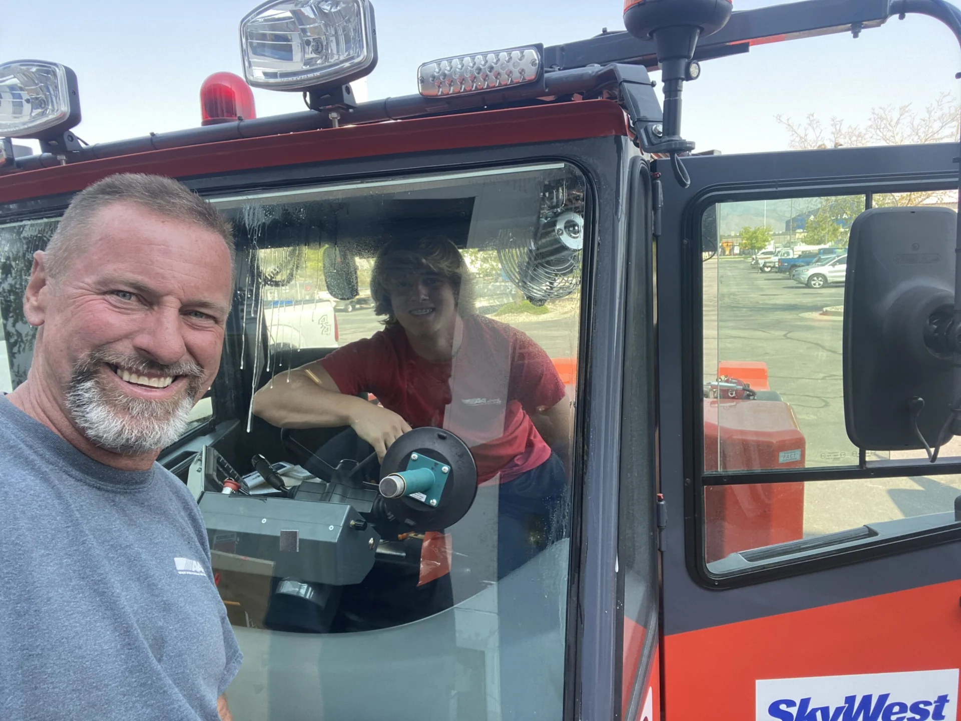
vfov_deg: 58.9
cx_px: 480
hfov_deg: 73.9
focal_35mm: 23
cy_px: 360
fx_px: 639
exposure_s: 1/122
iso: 32
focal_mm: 2.71
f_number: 2.2
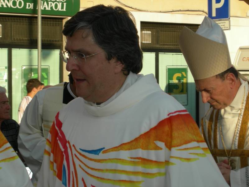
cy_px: 94
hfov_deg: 15.6
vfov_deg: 11.8
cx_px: 124
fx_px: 906
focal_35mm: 126
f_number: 5.2
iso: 64
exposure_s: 1/214
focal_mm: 26.3
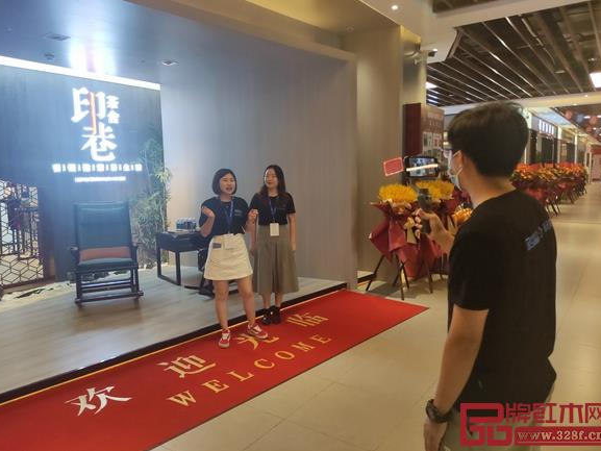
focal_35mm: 26
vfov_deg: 53.1
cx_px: 300
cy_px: 218
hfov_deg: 67.3
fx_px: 452
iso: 146
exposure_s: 1/100
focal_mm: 5.43
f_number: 1.89
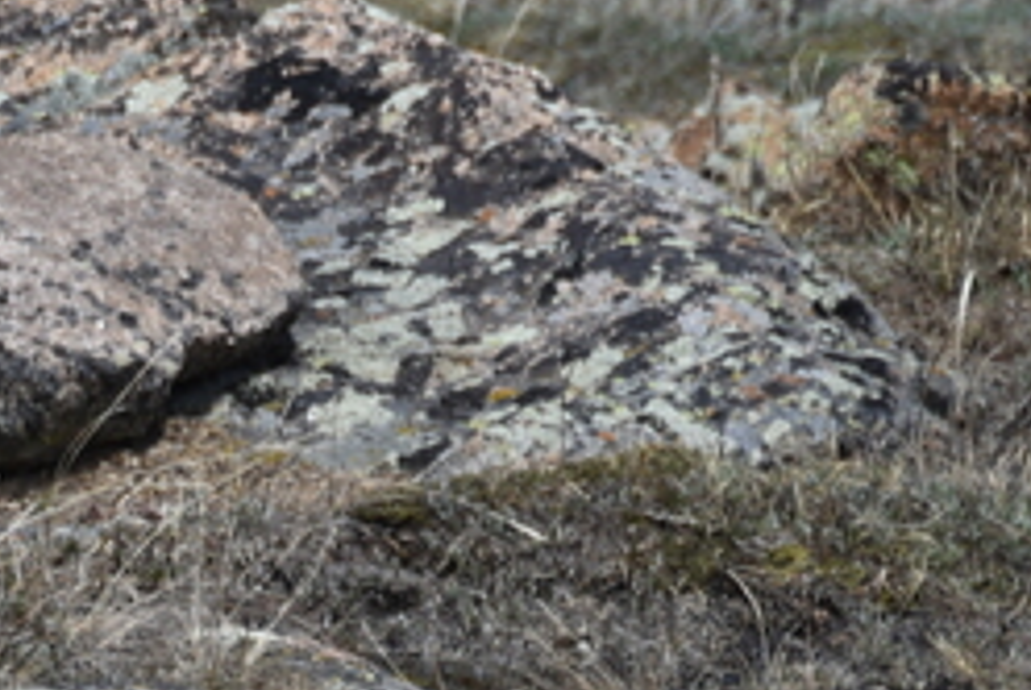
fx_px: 36930
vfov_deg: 1.1
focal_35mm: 1288
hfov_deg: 1.6
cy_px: 569
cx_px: -133
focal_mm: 250
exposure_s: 1/500
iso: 125
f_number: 5.6
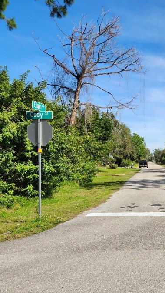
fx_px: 295
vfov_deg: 52.7
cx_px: 160
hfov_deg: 29.4
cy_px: 162
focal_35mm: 38
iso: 20
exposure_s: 1/1472
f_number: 1.8
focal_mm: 5.4
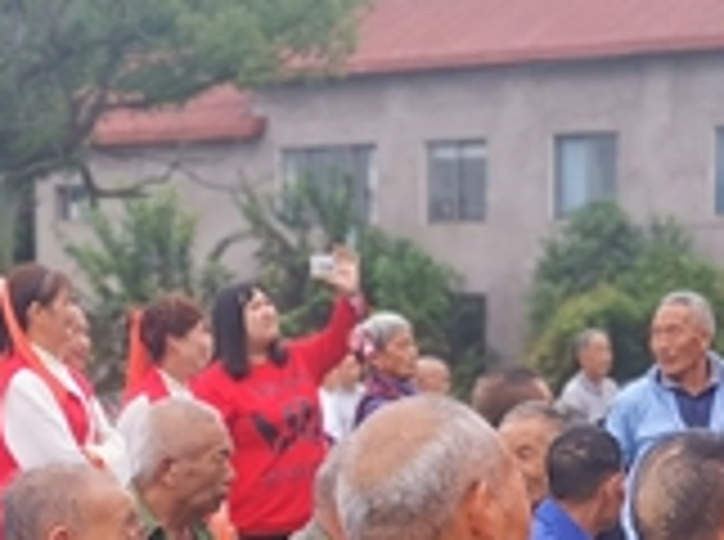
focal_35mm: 137
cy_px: 826
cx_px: 436
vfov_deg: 10.4
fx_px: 2859
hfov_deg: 14.4
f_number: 1.8
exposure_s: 1/929
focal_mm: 4.75
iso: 50
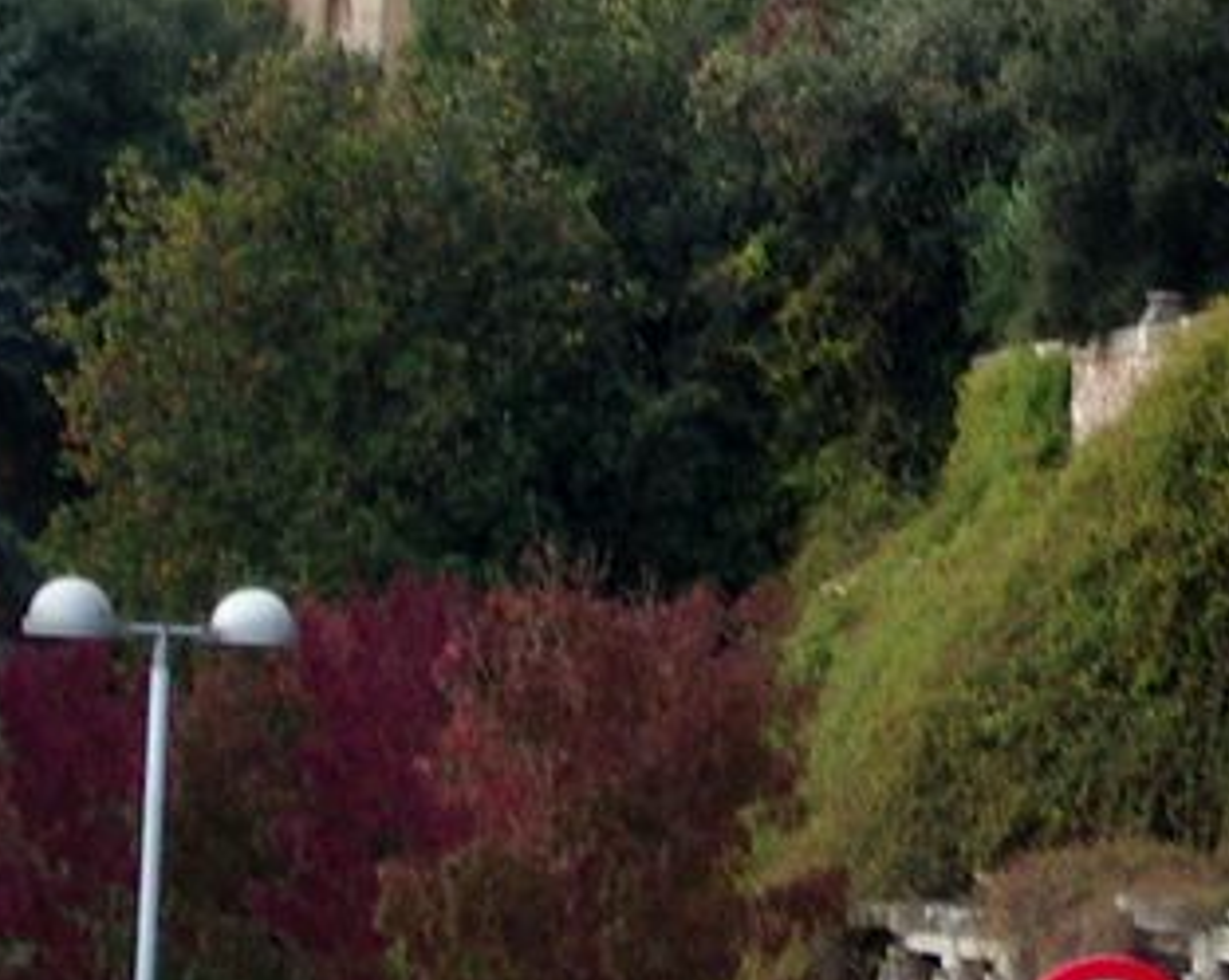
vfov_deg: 4.5
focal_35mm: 343
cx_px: 945
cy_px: -512
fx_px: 12464
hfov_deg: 5.6
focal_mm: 17.4
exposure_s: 1/60
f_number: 4.8
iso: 50
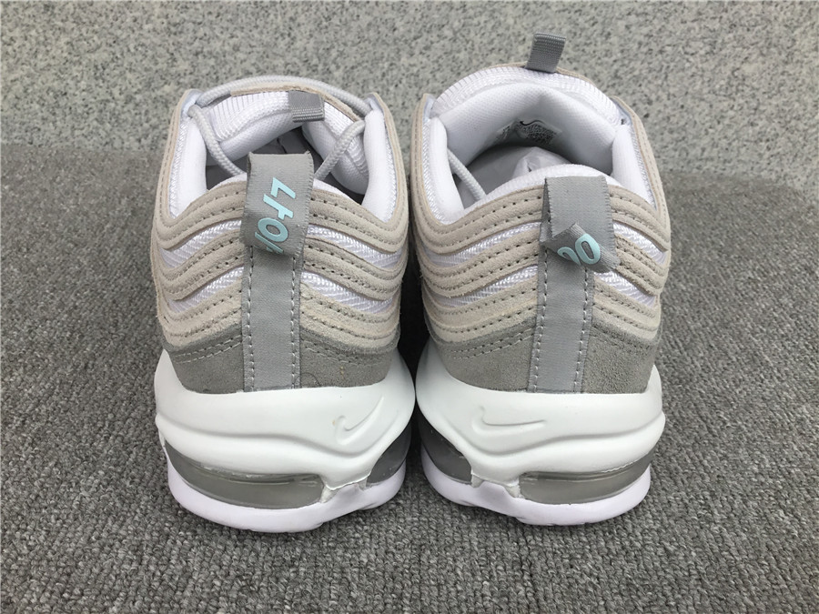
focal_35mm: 31
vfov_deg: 45.4
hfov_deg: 58.4
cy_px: 307
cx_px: 410
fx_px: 733
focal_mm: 3.3
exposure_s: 1/238
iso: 25
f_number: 2.4
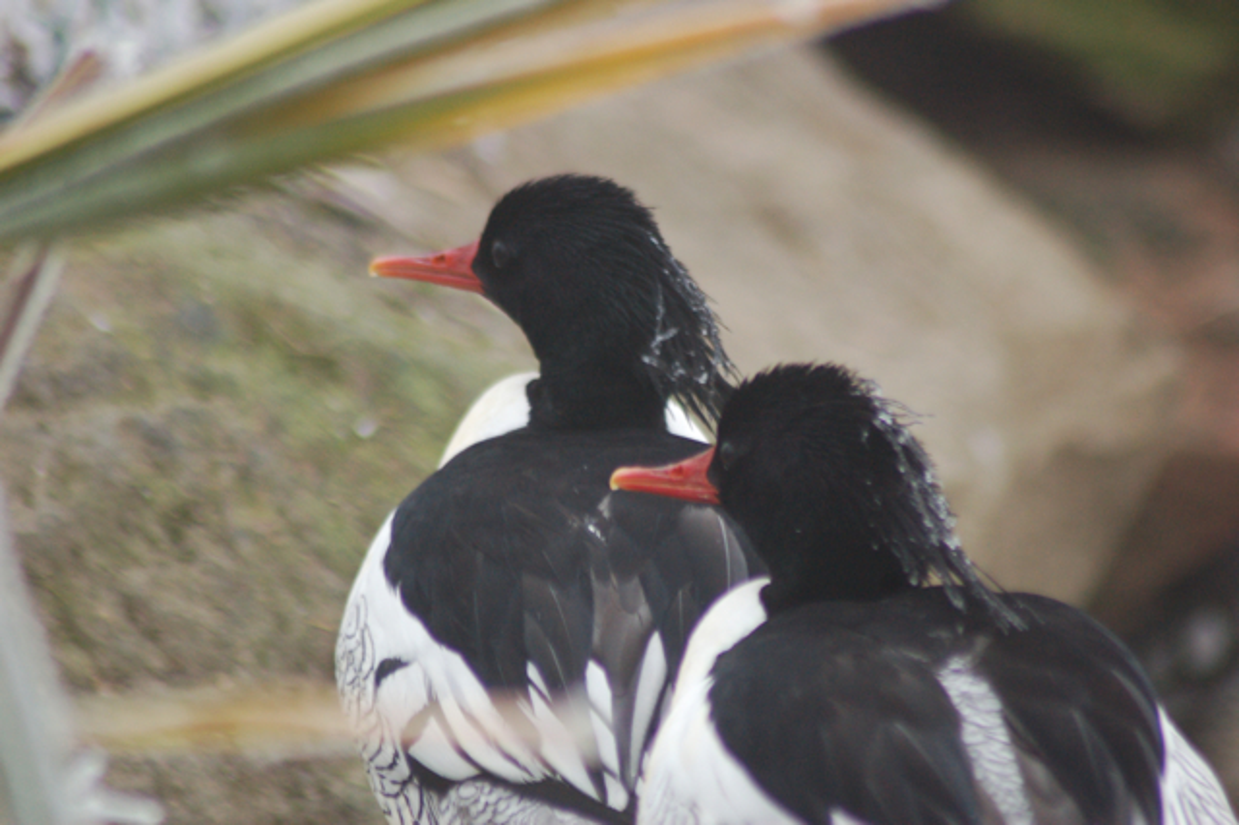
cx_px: 620
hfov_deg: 4.6
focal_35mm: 450
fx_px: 15479
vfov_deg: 3.1
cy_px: 412
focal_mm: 300
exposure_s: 1/200
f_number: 5.6
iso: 800
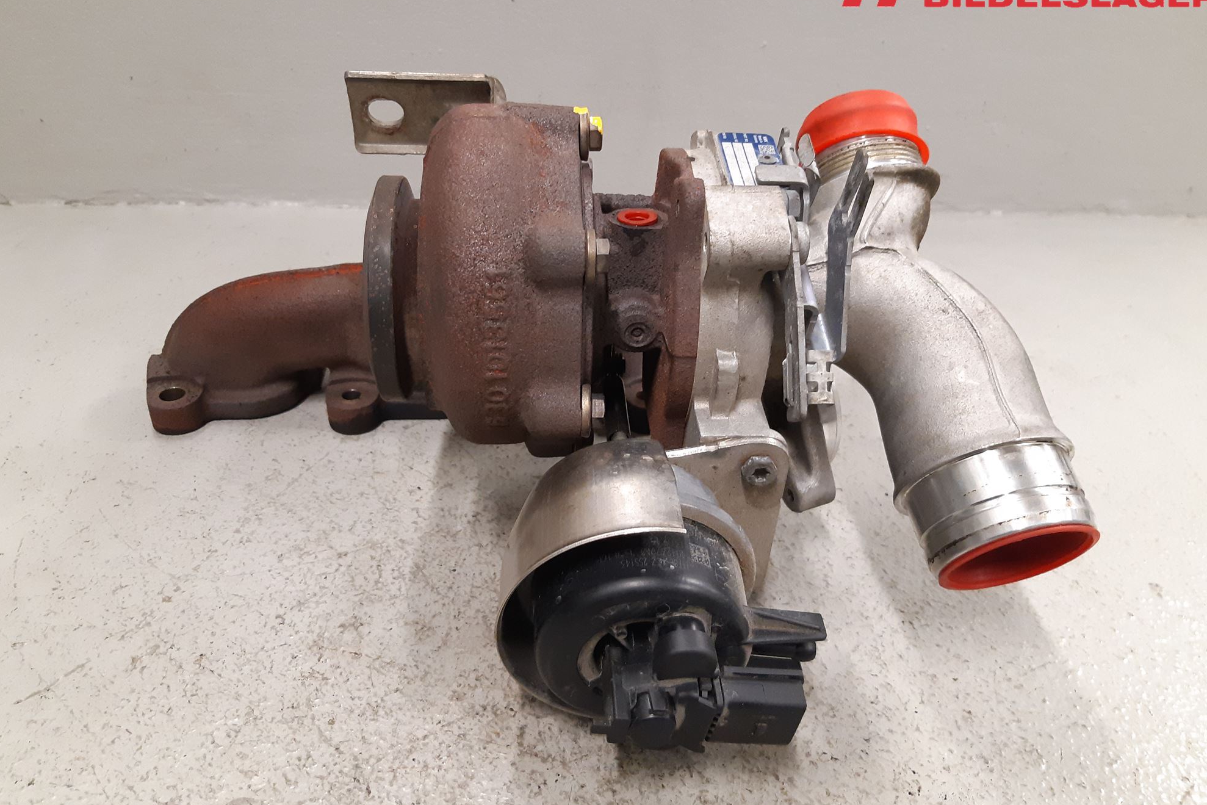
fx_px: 939
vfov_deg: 46.4
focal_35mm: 28
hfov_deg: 65.5
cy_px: 372
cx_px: 592
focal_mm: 3.93
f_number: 1.7
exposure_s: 1/50
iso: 250
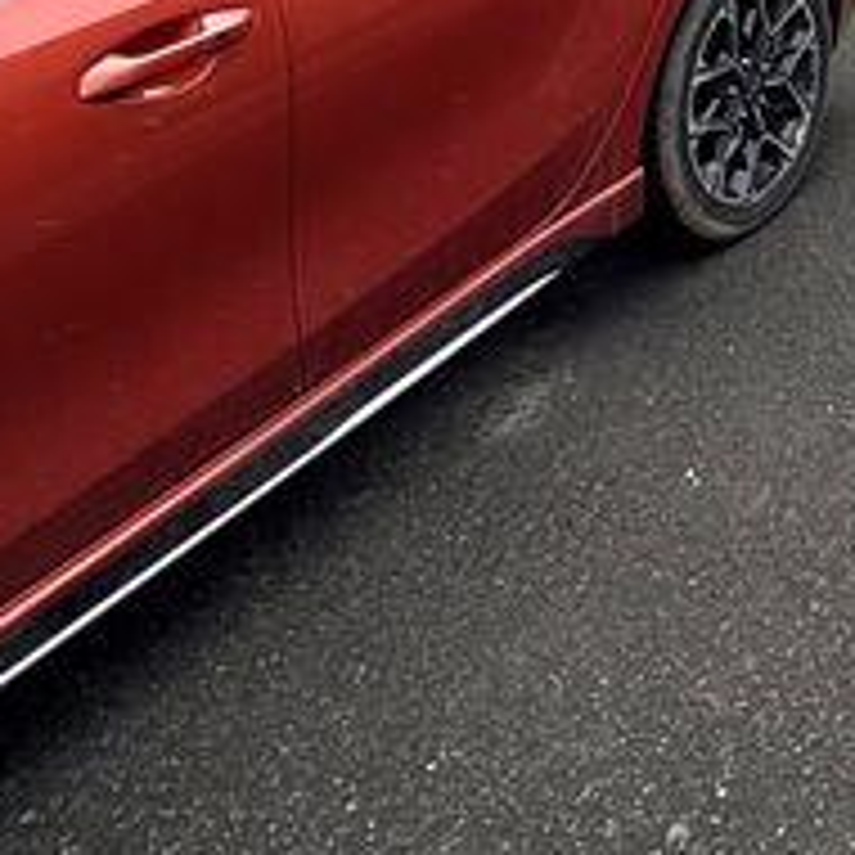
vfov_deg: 25.2
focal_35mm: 52
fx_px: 1453
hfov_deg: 26.4
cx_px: 1188
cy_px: -414
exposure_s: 1/191
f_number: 2.2
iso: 40
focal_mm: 2.22
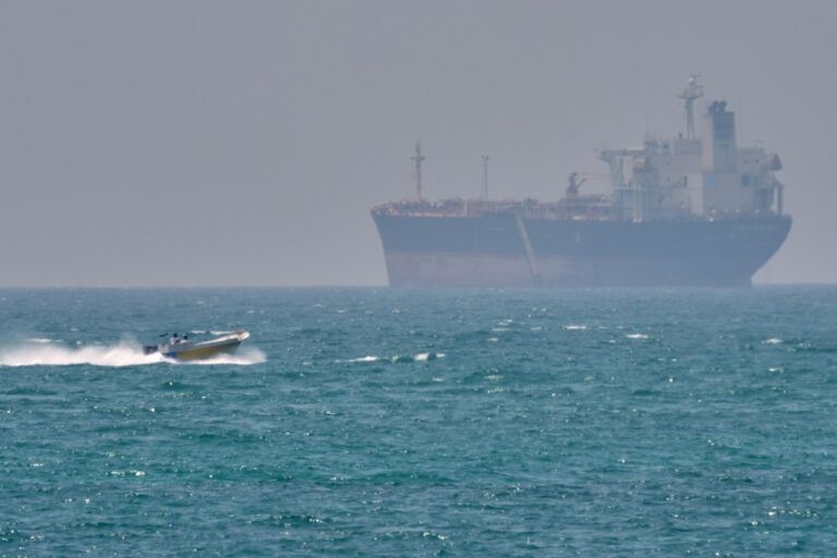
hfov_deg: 2.3
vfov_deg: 1.5
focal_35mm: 900
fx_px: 20923
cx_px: 418
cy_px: 279
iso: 200
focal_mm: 600
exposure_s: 1/500
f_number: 11
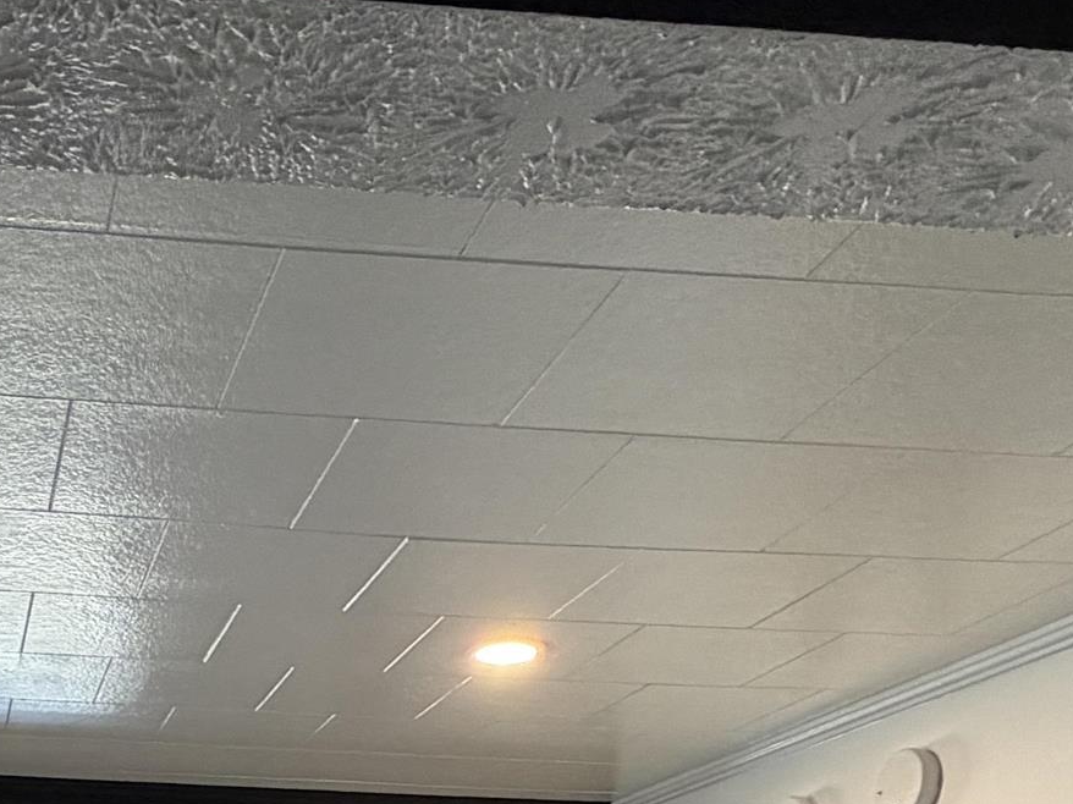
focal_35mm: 49
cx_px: 2
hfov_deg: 35.3
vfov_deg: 23.5
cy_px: 1219
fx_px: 1518
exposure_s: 1/60
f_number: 2.2
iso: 250
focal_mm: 2.22
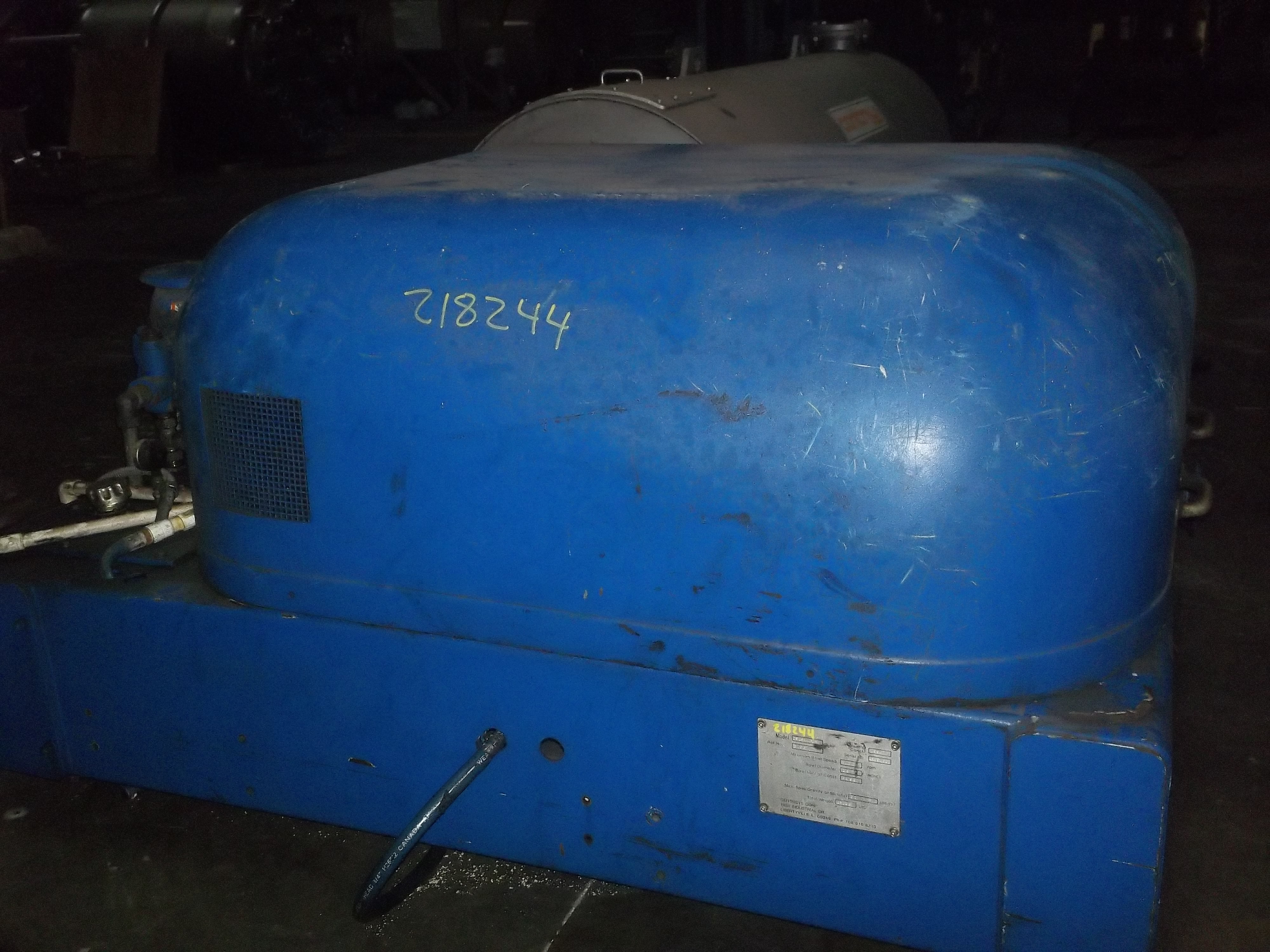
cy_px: 476
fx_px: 1394
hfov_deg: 49.0
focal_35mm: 38
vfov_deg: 37.7
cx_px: 635
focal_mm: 6.3
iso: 360
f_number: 4.5
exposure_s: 1/60
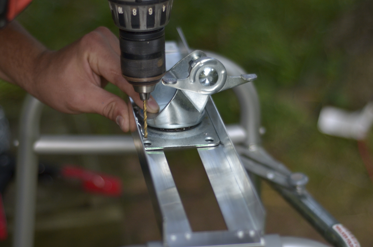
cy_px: 147
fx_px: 1024
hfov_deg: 20.6
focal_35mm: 99
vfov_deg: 13.8
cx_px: 162
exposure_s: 1/400
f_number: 2
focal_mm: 50
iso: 500
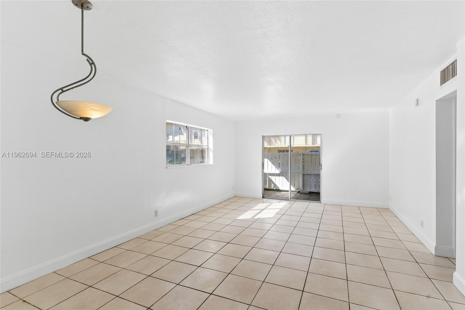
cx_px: 232
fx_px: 220
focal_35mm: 17
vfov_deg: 70.4
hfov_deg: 93.3
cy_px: 155
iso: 250
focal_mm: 17
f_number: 8
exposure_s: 1/800
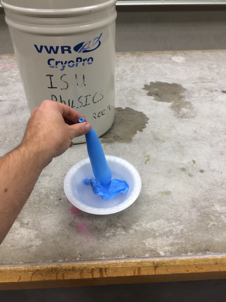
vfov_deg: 60.0
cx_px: 113
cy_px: 151
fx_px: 261
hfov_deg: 46.8
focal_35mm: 30
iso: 40
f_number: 2.2
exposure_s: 1/40
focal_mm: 4.12
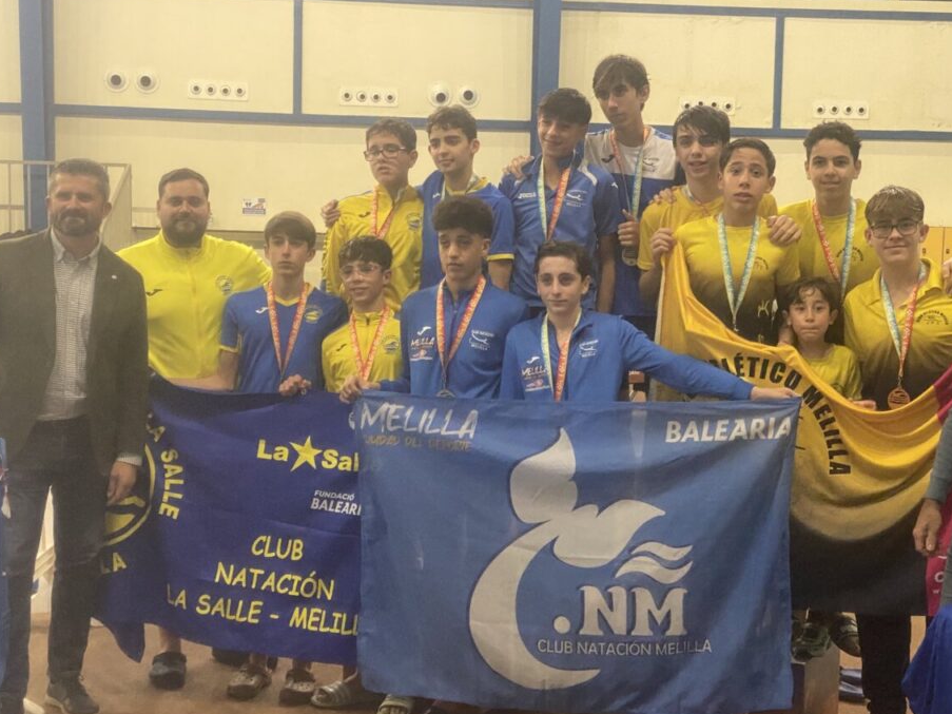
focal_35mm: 59
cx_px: 508
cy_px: 392
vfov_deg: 24.8
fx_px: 1622
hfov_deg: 32.7
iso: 320
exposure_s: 1/50
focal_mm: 6
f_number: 2
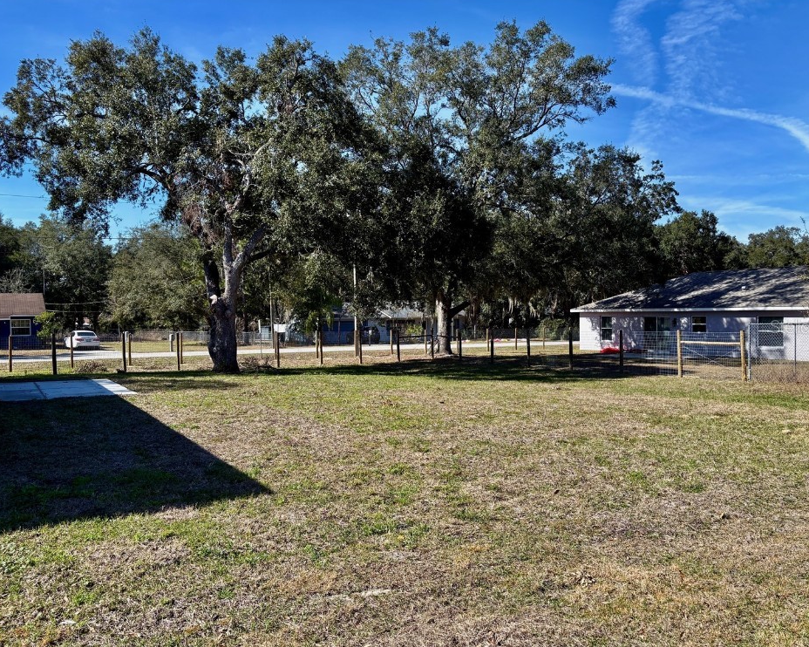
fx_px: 670
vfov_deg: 51.5
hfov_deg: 62.2
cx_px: 406
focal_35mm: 28
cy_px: 326
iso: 50
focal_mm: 5.96
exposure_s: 1/2012
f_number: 1.6
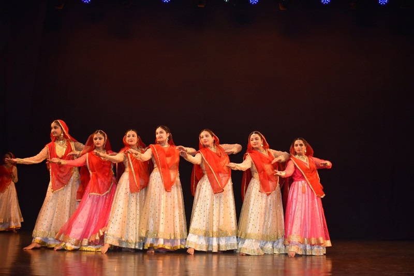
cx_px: 207
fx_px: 431
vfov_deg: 35.5
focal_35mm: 38
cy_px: 138
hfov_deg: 51.3
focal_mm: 25
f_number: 4
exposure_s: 1/200
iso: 800
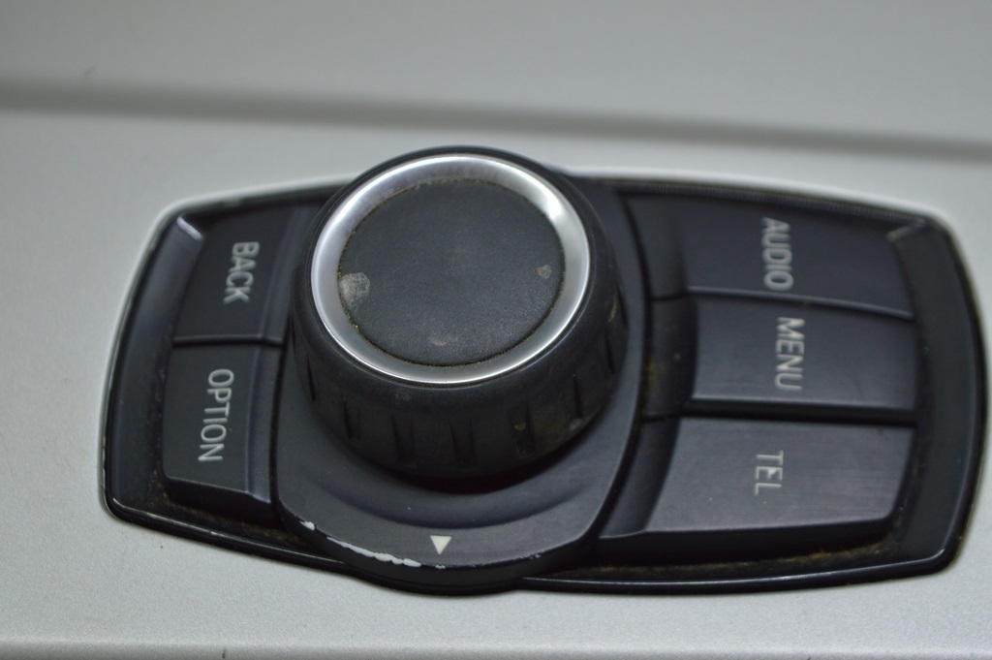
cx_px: 496
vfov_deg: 16.5
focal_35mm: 82
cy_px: 330
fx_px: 2271
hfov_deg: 24.6
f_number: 5.6
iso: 400
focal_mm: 55
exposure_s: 1/50
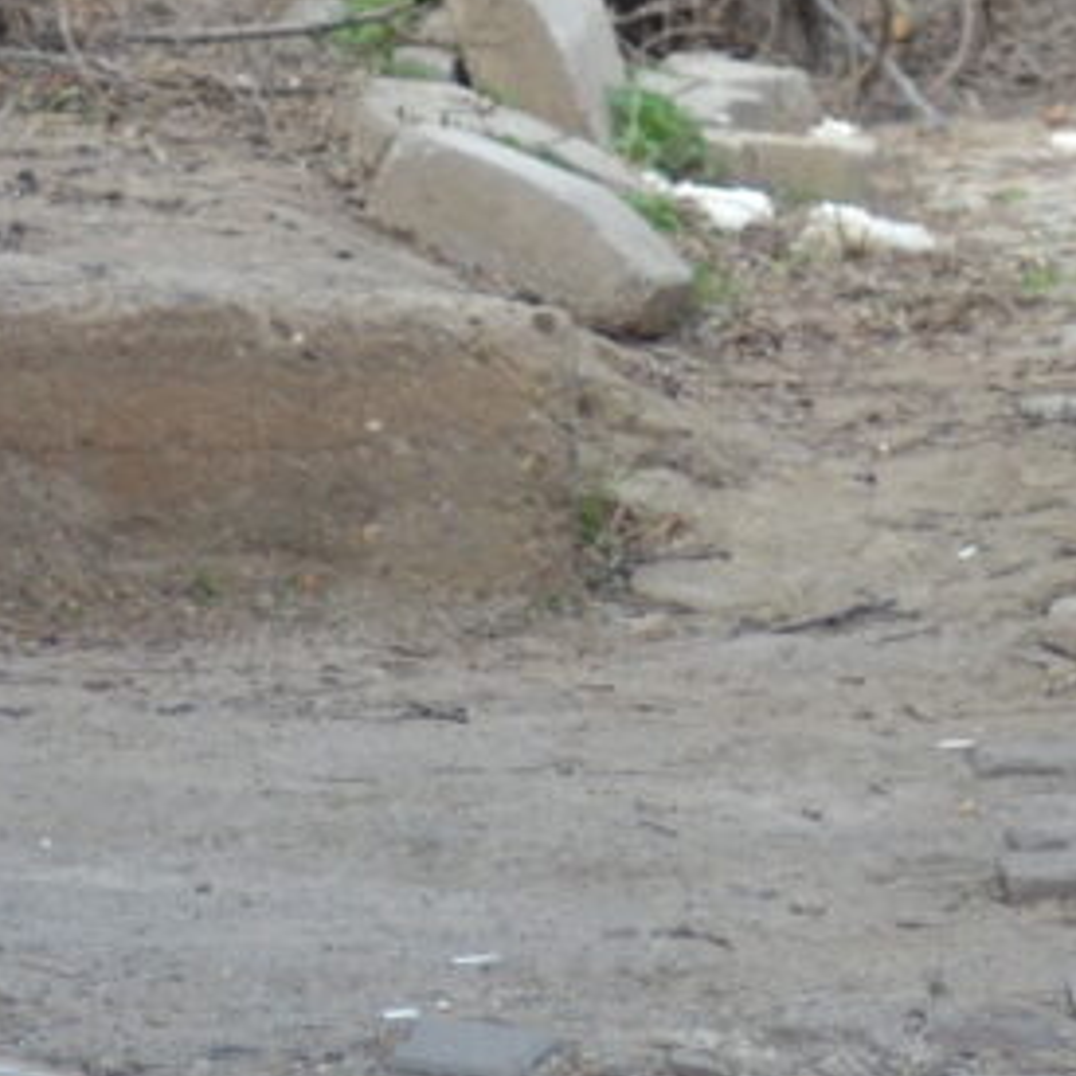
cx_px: 2211
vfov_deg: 4.2
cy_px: -333
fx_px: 14594
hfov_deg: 4.2
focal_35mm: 415
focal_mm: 70
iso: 800
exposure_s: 1/1000
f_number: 4.5
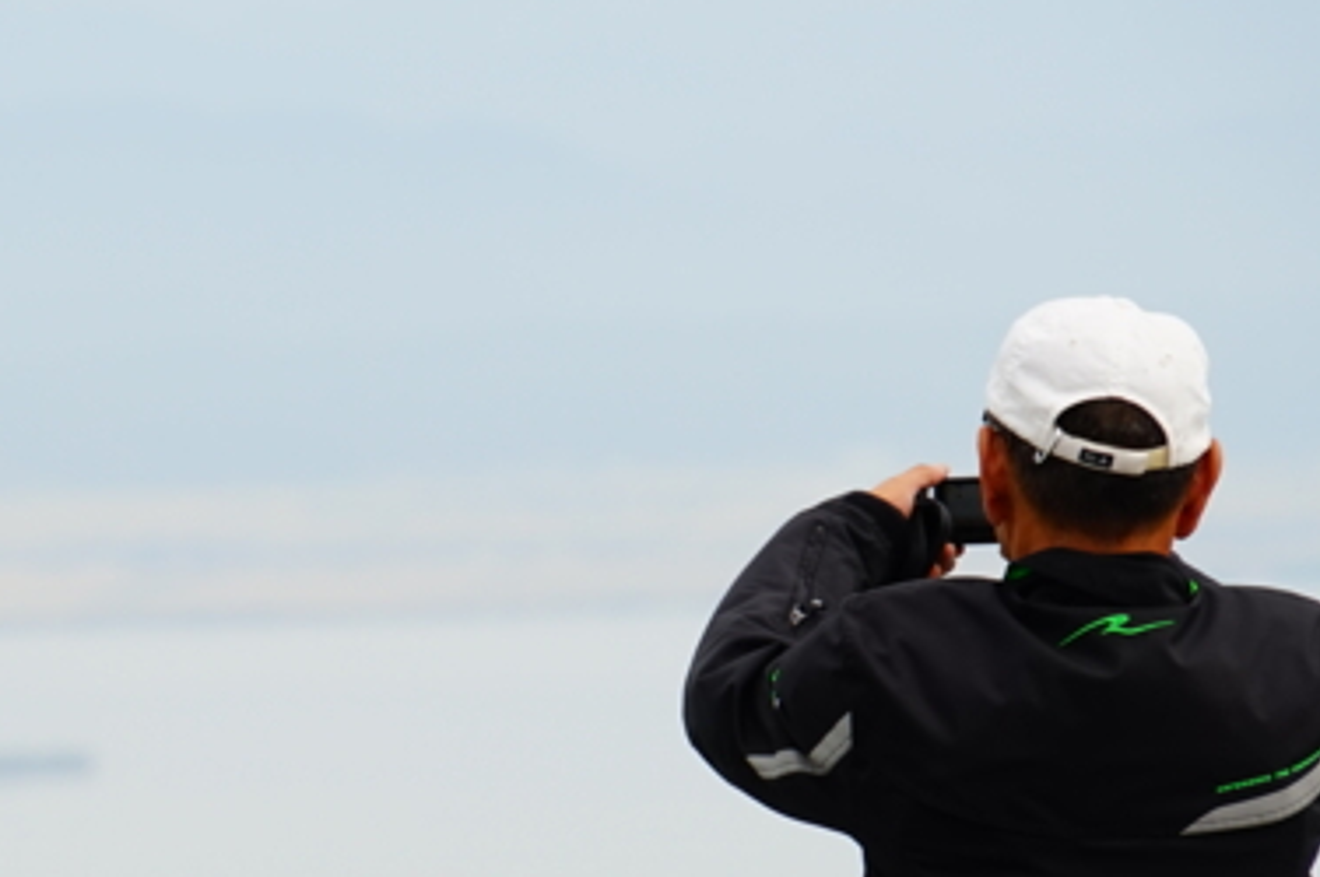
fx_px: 23409
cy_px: 658
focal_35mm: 639
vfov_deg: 2.1
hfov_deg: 3.2
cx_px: 446
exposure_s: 1/350
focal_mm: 200
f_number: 6.7
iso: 100
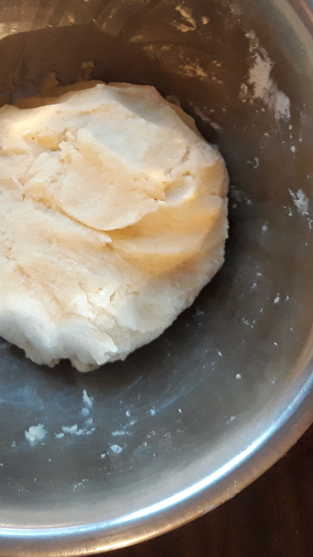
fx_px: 782
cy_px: 184
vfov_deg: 38.7
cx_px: 53
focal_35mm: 53
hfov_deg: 22.3
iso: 400
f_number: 1.7
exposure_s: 1/25
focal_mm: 3.71
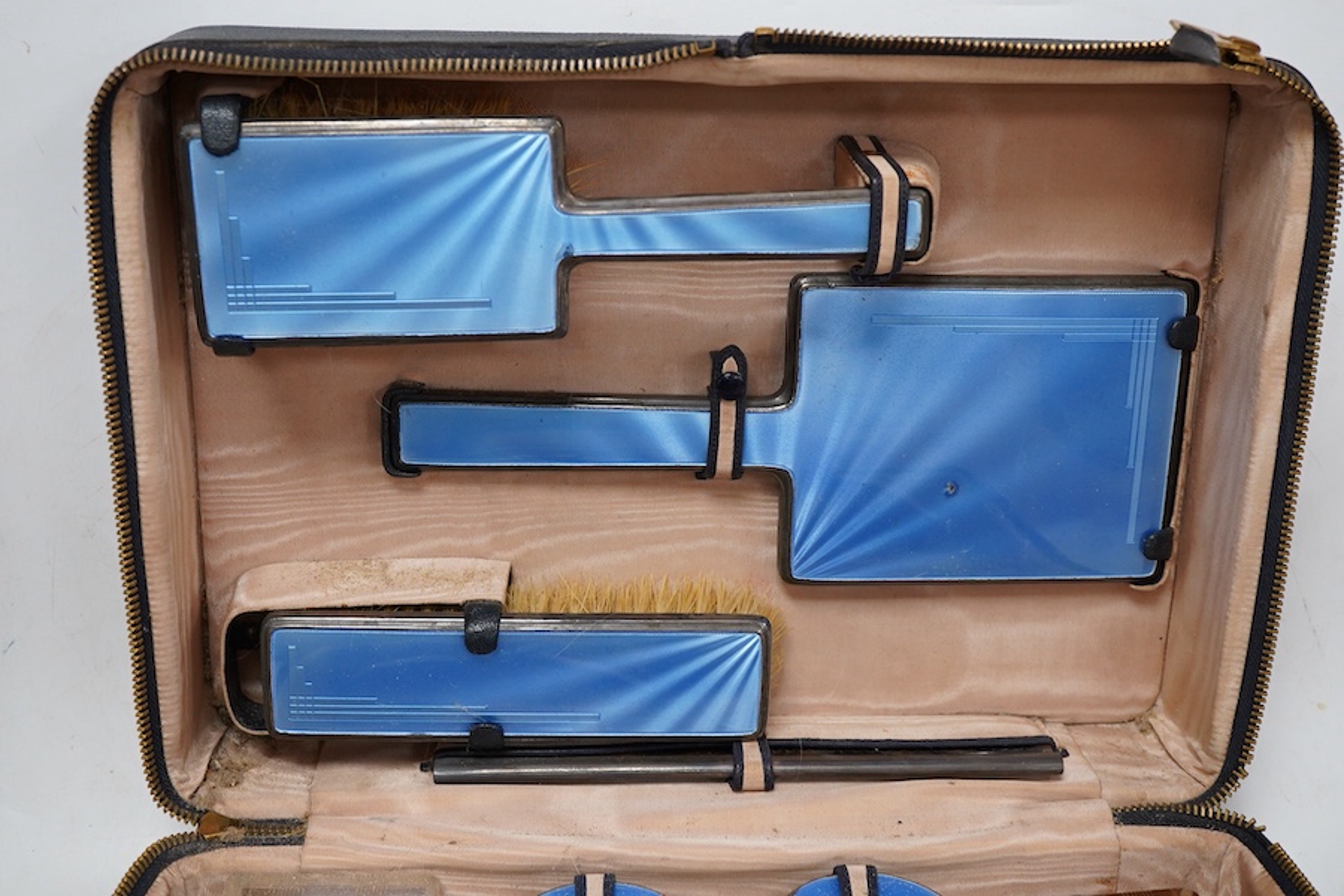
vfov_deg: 29.9
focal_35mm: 45
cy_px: 448
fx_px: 1680
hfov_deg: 43.6
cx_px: 672
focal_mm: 30
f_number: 8
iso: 1250
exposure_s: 1/125
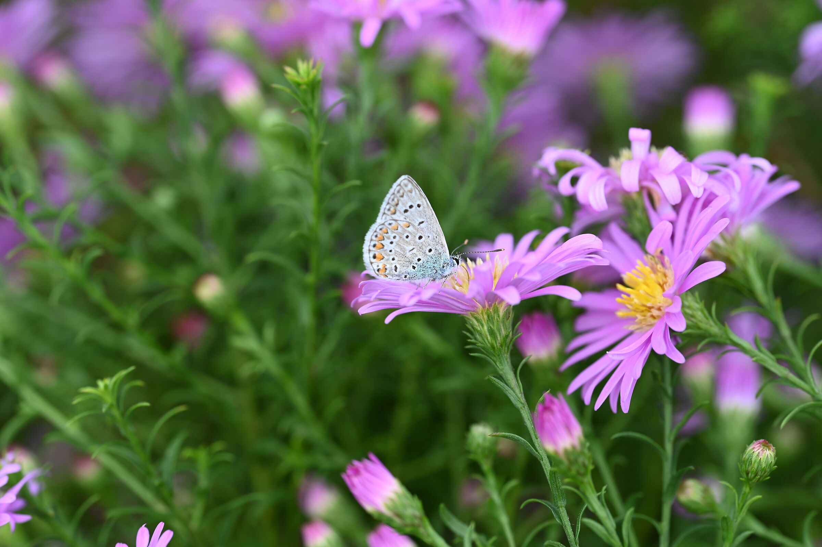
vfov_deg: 13.0
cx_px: 411
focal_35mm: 105
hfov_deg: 19.5
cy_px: 274
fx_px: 2396
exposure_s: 1/200
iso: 250
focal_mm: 105
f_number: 7.1
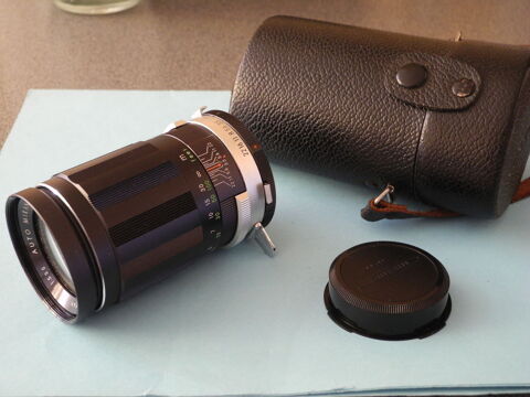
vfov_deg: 29.1
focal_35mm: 50
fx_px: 766
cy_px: 198
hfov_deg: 38.2
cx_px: 265
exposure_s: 1/7.6
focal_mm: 10.7
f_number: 3.5
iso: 400
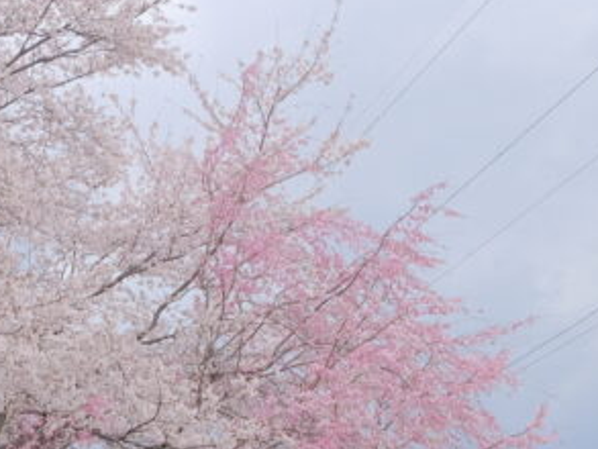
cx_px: 16
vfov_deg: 17.6
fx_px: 1434
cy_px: 93
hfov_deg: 22.7
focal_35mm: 83
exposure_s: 1/1000
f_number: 4.5
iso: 640
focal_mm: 20
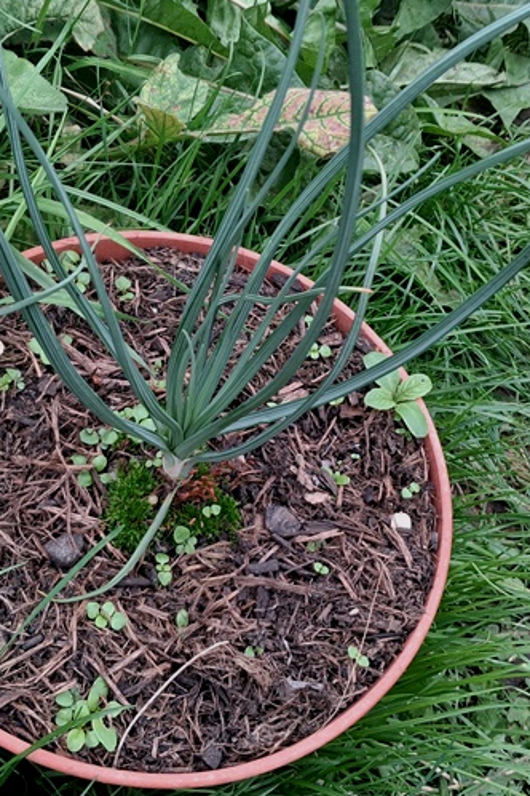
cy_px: 363
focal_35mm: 46
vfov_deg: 42.7
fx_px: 1016
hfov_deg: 29.2
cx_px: 230
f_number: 1.8
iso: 64
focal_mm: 4
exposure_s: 1/100
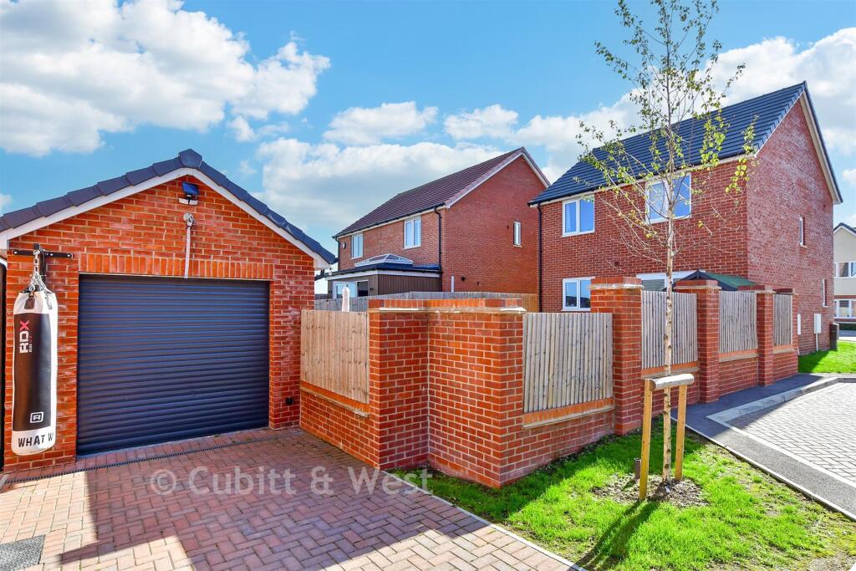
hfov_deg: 90.0
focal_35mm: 18
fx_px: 428
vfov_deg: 67.4
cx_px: 428
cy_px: 286
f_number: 8
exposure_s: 1/200
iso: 160
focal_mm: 12
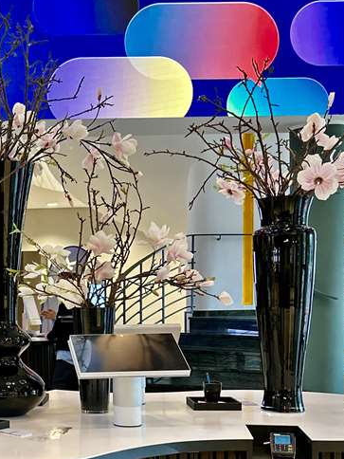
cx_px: -6
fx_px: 729
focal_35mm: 55
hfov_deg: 25.2
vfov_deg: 34.4
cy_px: 330
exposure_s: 1/60
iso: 400
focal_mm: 5.7
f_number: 1.5
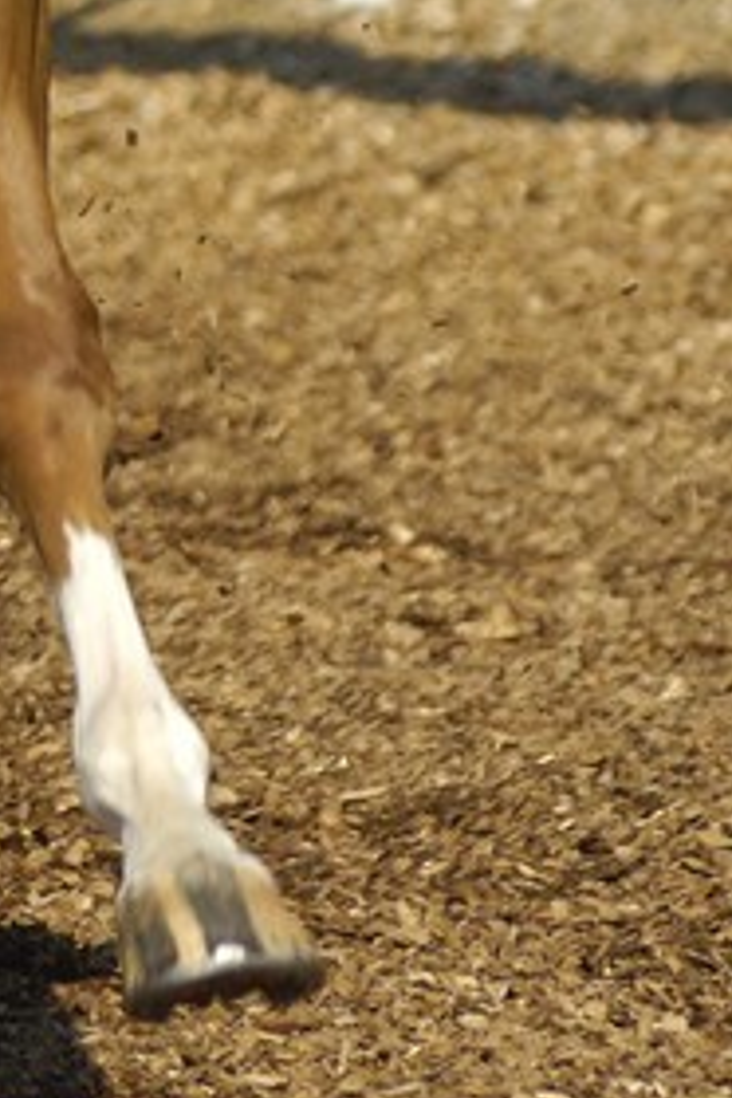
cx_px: -1720
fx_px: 47180
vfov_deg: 1.3
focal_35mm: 1547
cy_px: -689
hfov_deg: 0.9
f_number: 4.5
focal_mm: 180
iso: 100
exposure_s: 1/750
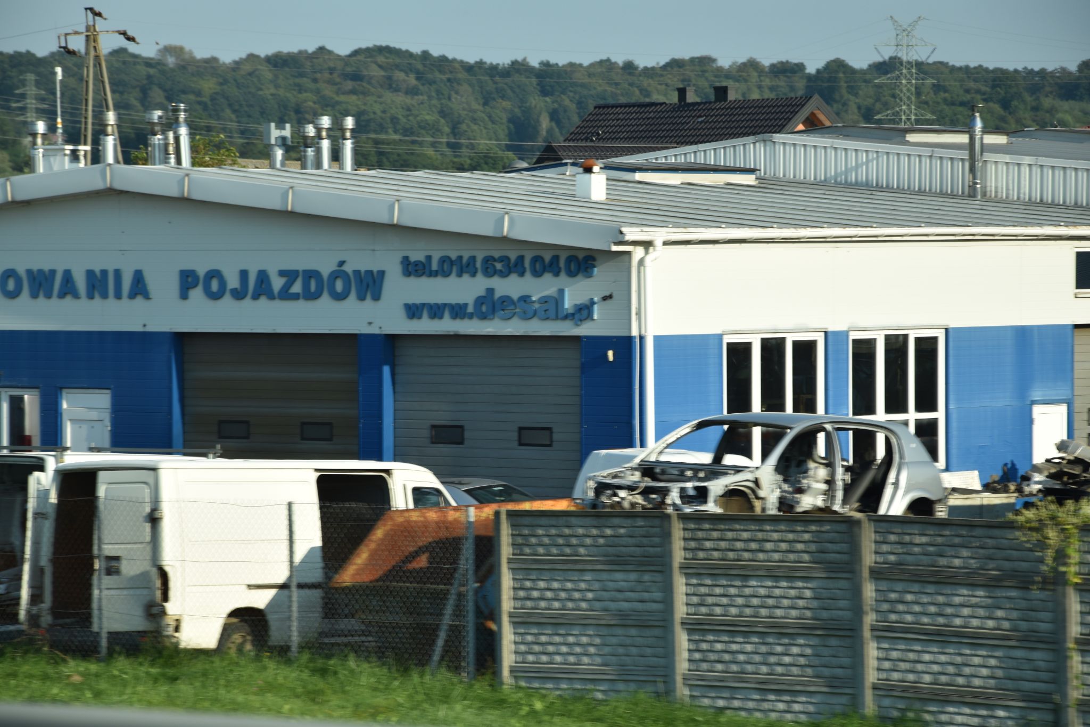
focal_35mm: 158
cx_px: 545
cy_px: 364
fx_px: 4768
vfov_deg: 8.7
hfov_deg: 13.0
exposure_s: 1/200
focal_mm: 105
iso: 100
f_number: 8
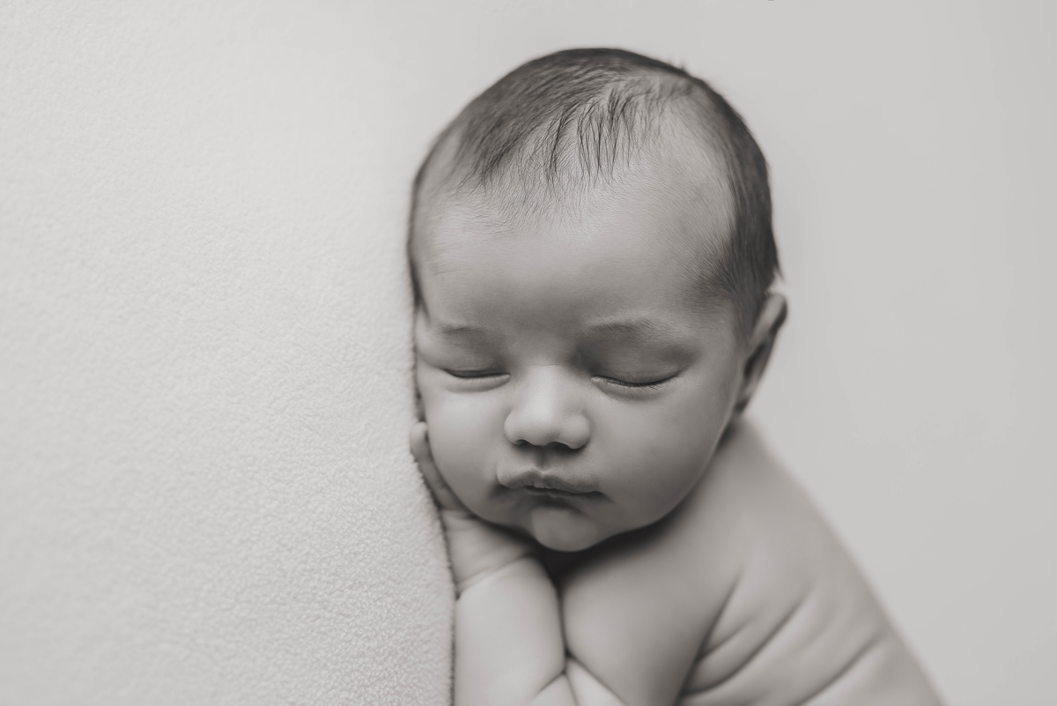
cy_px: 353
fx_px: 1469
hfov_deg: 39.6
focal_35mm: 50
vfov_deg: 27.0
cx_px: 528
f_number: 2.5
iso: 100
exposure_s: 1/160
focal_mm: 50
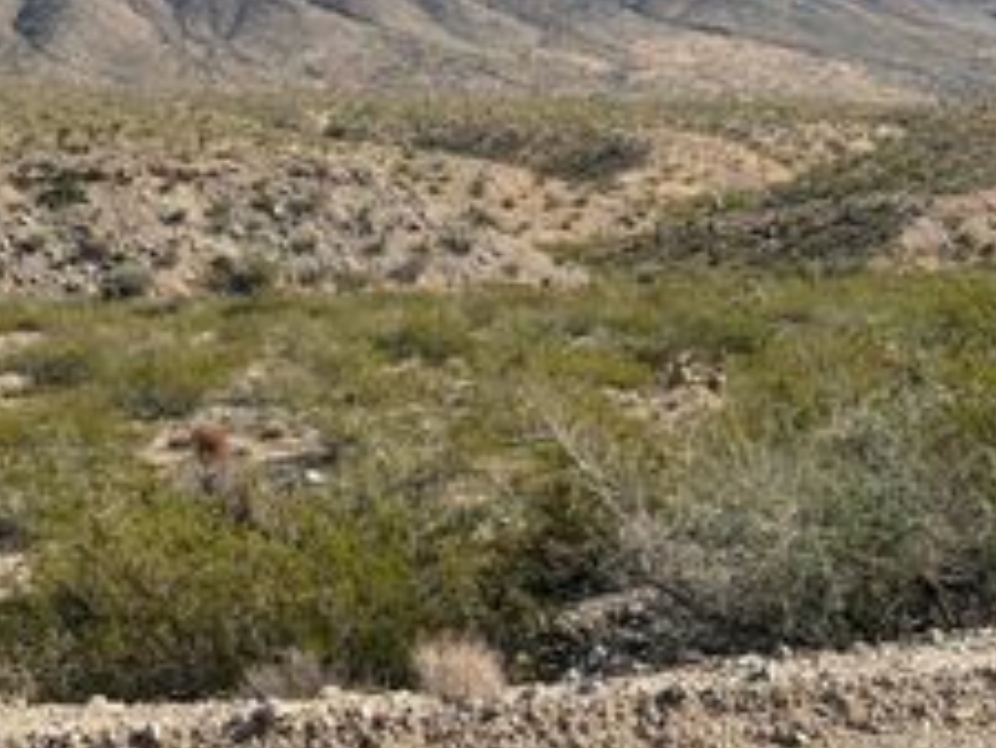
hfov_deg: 21.3
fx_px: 2649
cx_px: 476
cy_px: 162
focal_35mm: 92
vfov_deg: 16.0
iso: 64
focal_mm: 6.76
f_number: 1.78
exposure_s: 1/3704
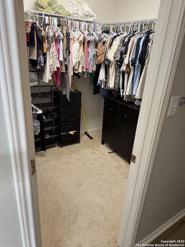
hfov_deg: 56.8
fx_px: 171
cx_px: 92
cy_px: 124
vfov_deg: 71.6
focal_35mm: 24
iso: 125
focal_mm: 6.76
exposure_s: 1/60
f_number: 1.78
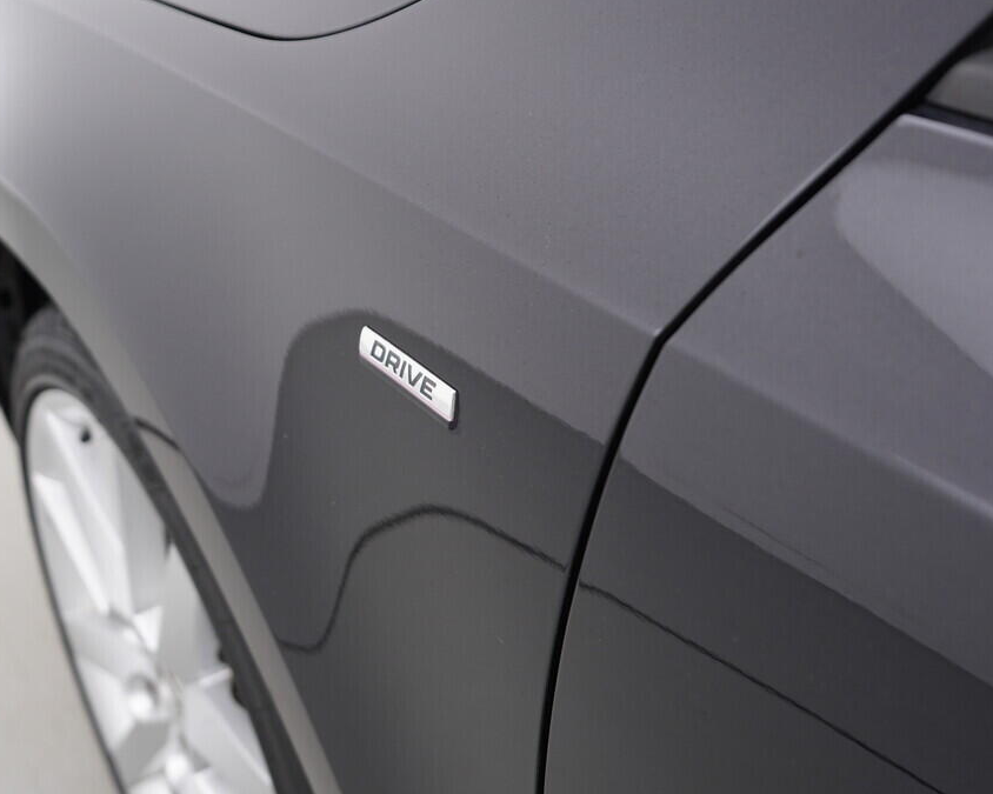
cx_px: 401
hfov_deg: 44.6
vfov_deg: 36.5
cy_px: 397
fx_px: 1205
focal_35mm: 41
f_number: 3.2
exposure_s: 1/50
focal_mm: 24
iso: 125
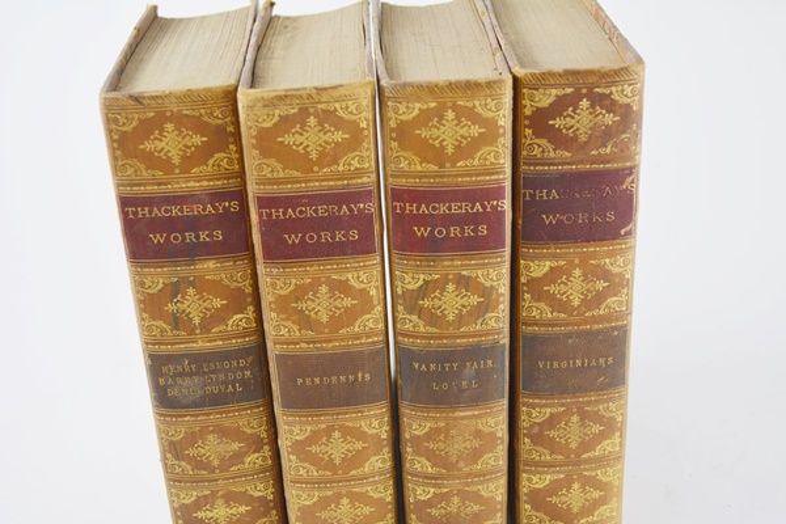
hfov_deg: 38.9
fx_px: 1113
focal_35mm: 51
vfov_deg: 26.5
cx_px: 393
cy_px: 262
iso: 280
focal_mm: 34
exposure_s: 1/125
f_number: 5.6
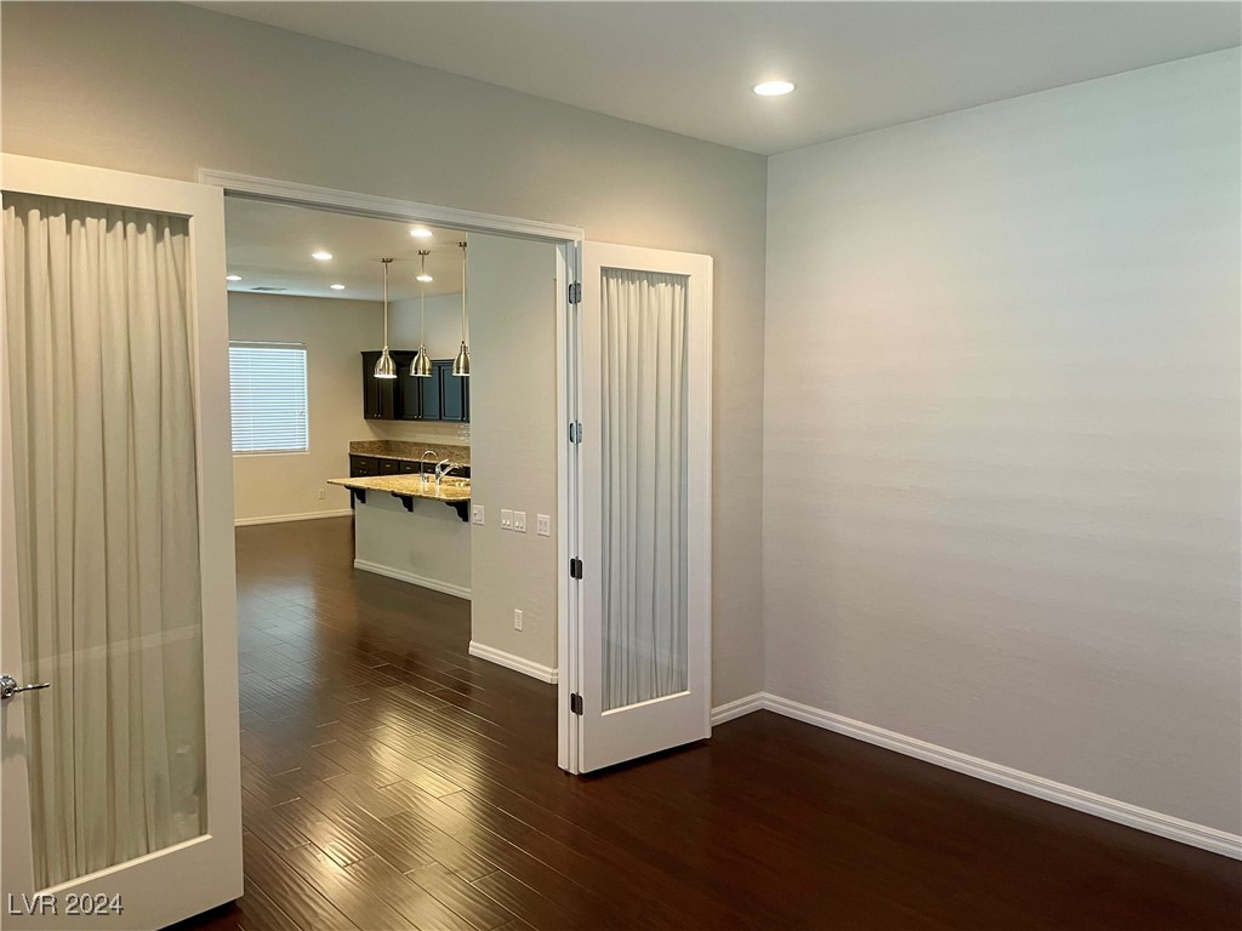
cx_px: 621
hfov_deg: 67.3
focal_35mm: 26
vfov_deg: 53.1
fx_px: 933
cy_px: 466
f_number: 1.6
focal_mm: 4.2
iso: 250
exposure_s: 1/60
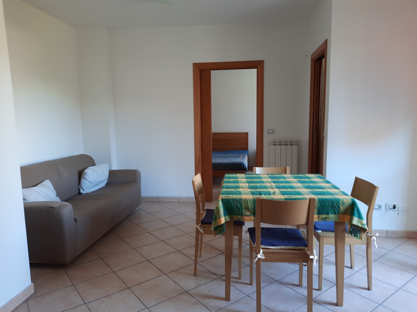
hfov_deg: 69.4
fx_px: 301
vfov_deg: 54.9
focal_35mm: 25
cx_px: 208
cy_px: 156
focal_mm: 4.6
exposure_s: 1/50
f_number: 2
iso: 250
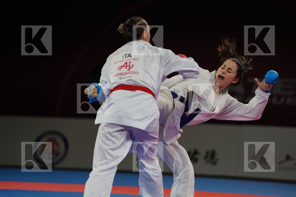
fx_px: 1628
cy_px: 98
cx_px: 148
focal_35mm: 198
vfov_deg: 6.9
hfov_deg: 10.4
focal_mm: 198
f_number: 2.8
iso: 1000
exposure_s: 1/1000
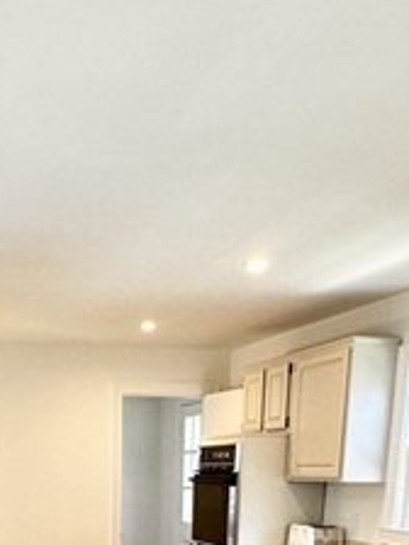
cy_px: 650
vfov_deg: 32.8
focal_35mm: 48
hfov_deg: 29.6
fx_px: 756
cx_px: 83
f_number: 2.2
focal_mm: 2.22
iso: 160
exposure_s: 1/120
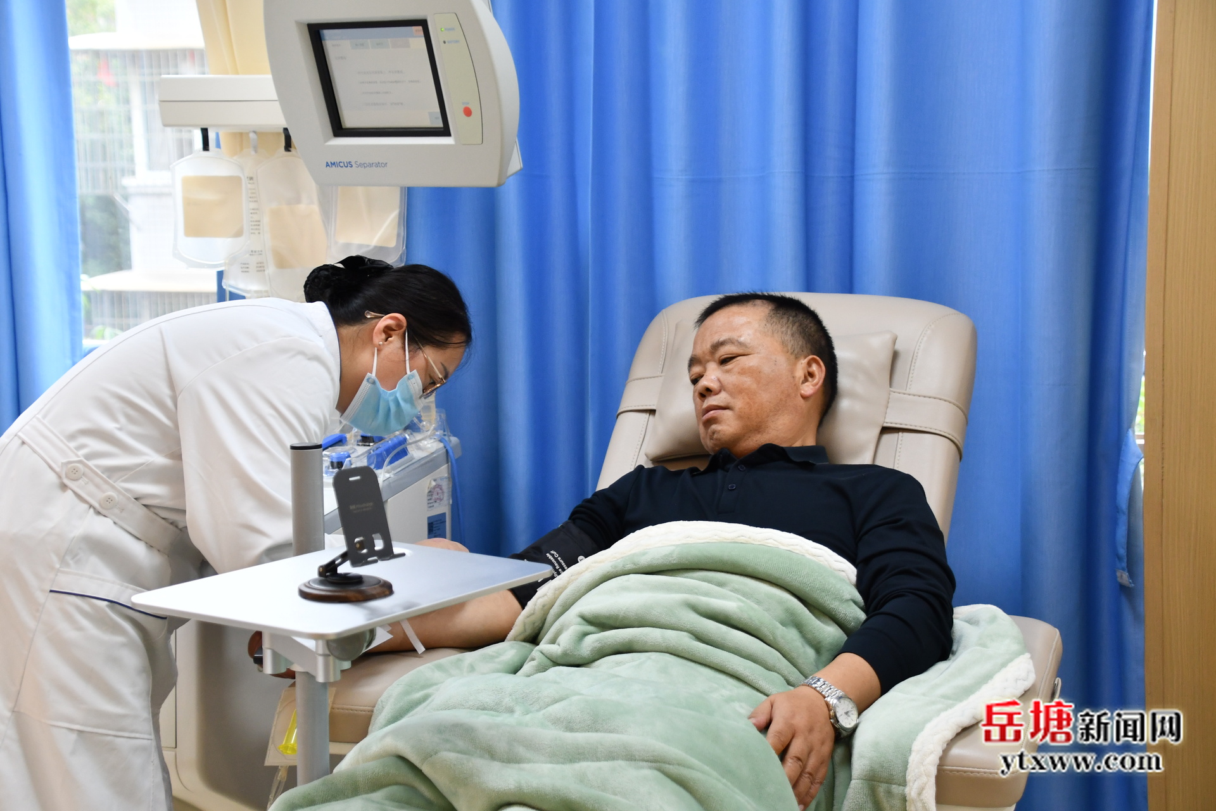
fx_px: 2027
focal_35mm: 60
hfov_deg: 33.4
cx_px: 608
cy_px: 406
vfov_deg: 22.6
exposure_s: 1/200
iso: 800
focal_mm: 40
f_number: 4.2
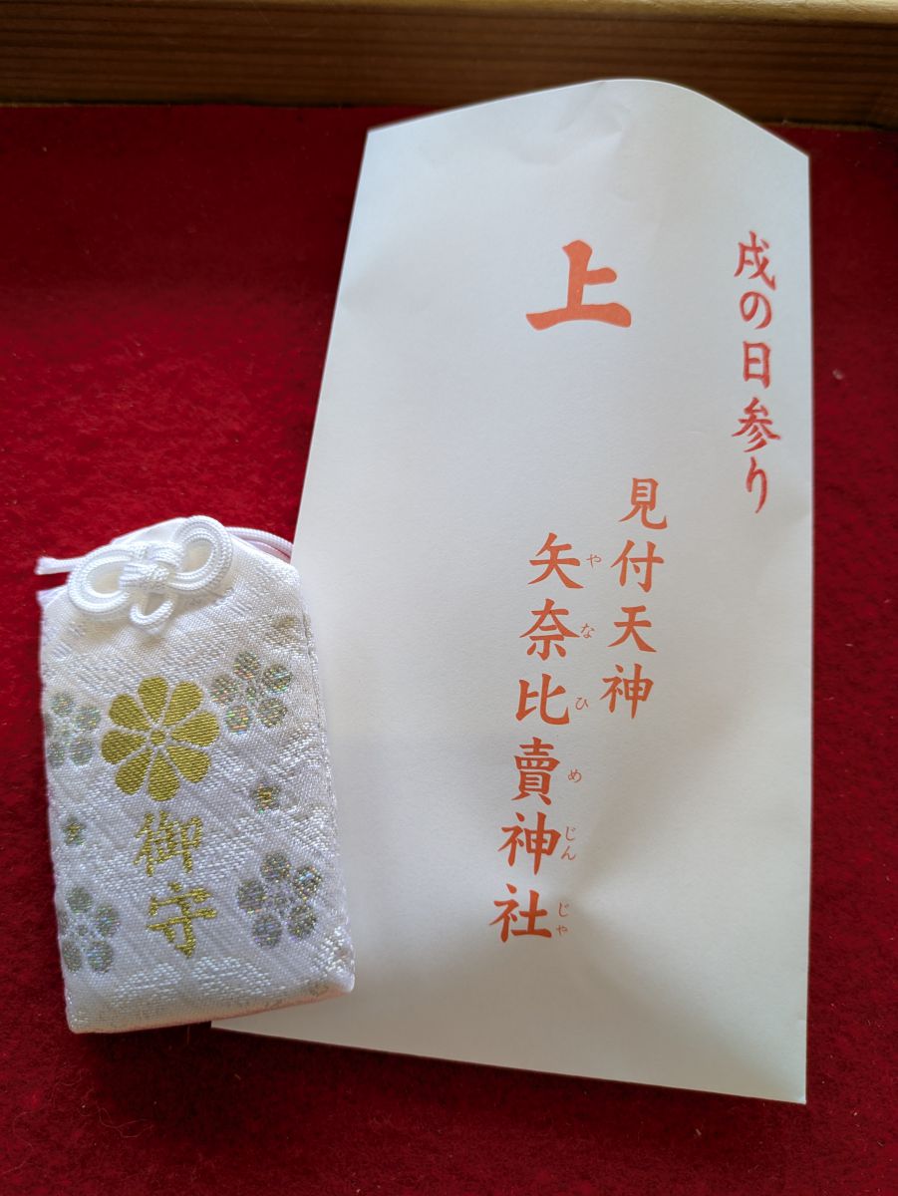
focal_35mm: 25
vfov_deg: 69.4
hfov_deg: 54.9
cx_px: 449
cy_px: 598
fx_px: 864
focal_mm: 5.43
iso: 44
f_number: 1.89
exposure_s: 1/157
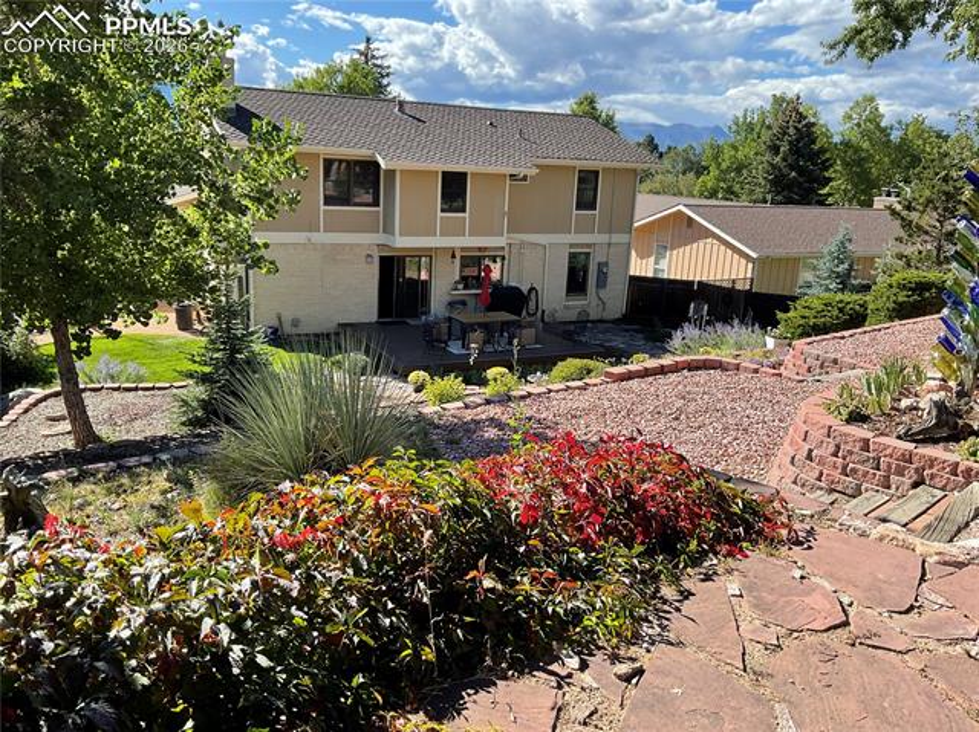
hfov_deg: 61.7
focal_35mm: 29
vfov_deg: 48.2
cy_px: 366
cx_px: 490
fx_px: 820
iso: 16
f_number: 1.8
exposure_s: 1/728
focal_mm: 3
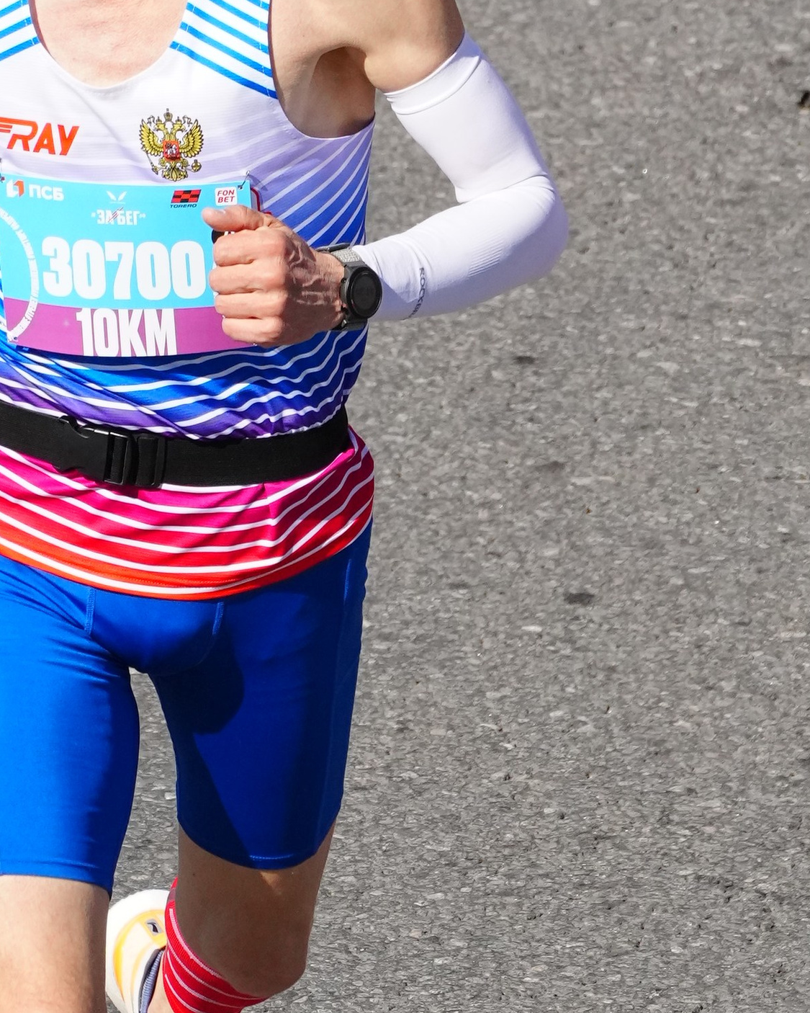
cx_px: 131
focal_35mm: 1538
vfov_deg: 1.3
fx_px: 46083
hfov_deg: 1.0
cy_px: 617
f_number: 10
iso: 1000
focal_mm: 400
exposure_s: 1/1600
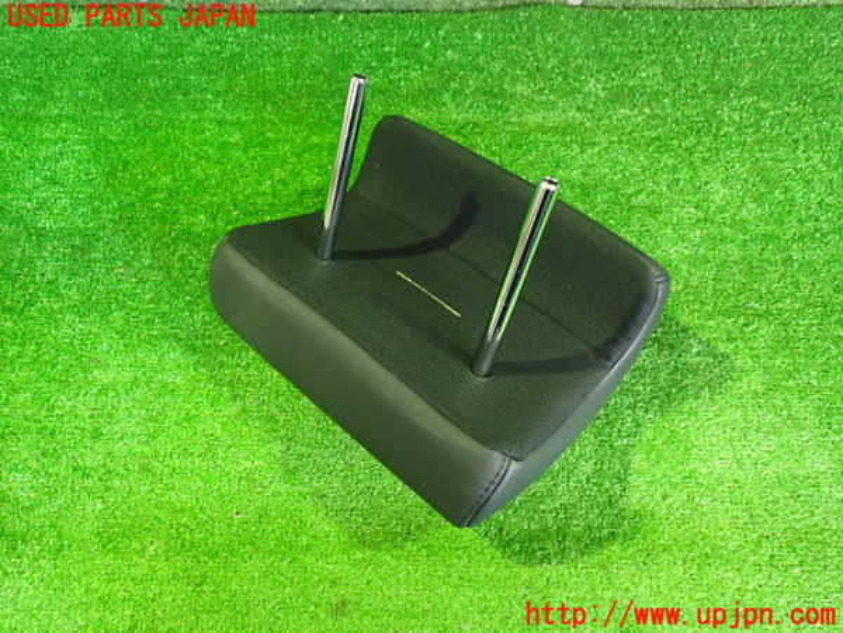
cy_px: 316
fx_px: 731
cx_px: 422
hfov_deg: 60.0
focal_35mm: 30
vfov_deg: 46.8
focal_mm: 5.4
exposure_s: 1/20
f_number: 2.3
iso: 800
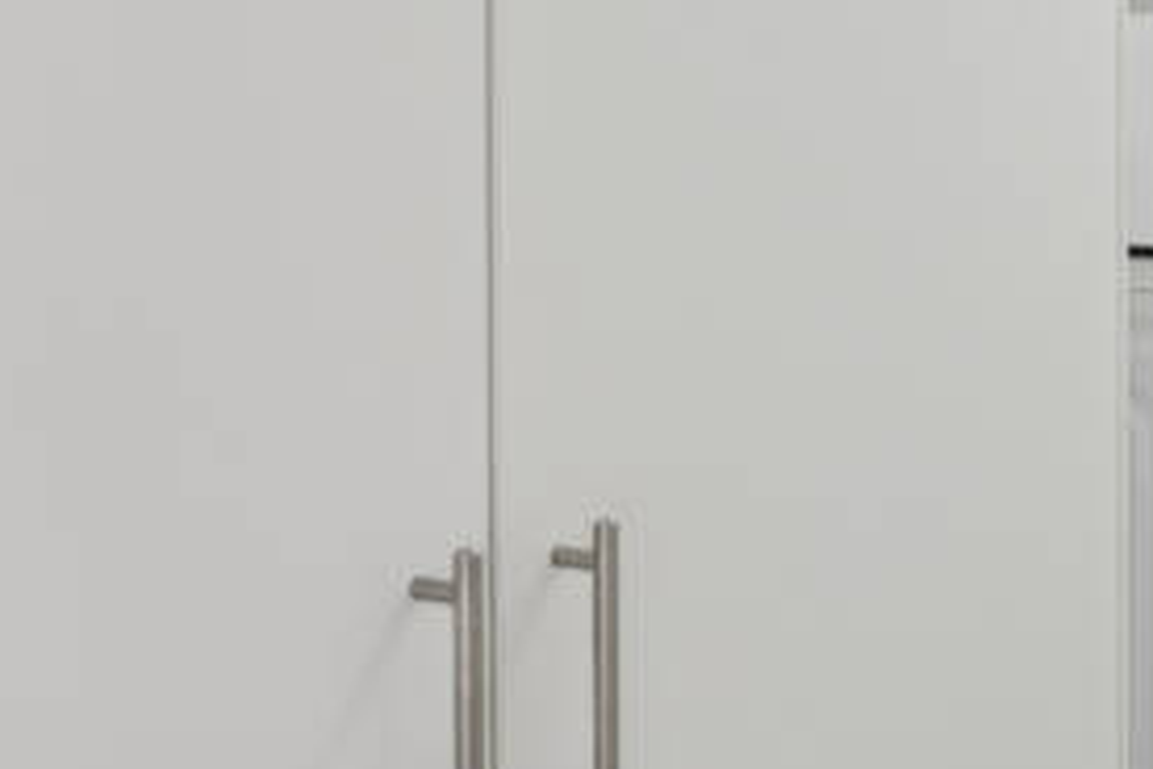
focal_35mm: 46
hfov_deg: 40.1
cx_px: 971
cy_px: 213
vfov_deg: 28.6
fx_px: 1489
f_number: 8
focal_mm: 15.5
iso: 100
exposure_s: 1/5
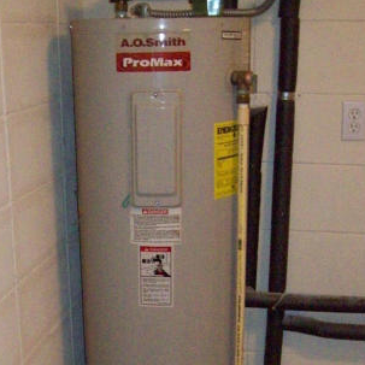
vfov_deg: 26.9
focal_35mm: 63
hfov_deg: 27.2
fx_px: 752
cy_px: 273
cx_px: 139
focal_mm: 6
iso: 800
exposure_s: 1/128
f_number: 2.7
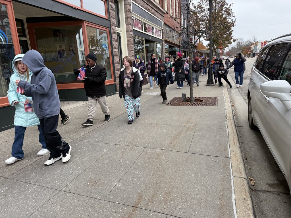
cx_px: 146
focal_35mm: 24
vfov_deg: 56.8
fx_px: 202
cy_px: 109
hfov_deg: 71.6
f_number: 1.78
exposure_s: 1/622
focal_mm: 6.76
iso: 100
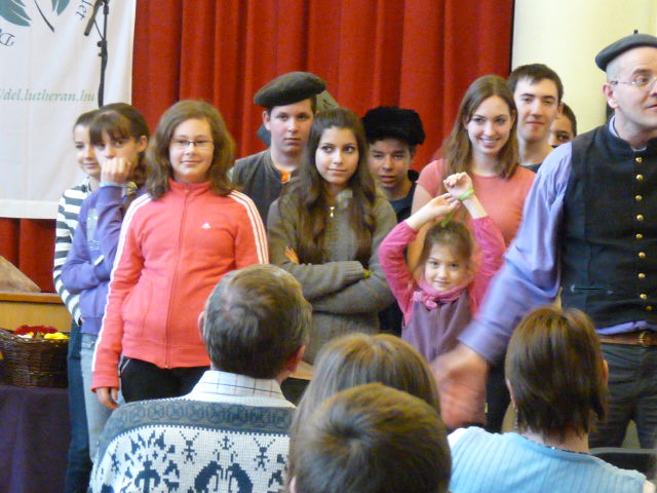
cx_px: 328
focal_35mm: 199
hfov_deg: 9.9
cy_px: 246
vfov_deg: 7.5
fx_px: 3777
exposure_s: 1/20
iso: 800
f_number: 3.6
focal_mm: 20.1
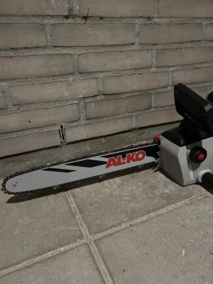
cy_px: 142
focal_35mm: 26
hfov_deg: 53.1
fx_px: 213
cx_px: 106
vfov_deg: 67.3
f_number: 1.5
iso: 800
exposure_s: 1/25
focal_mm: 5.7
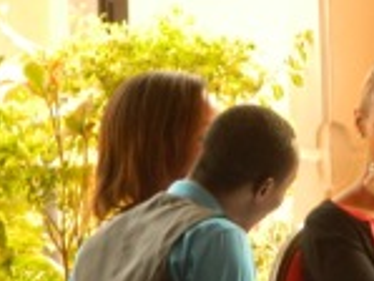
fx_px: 4877
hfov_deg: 4.4
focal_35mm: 451
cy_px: 276
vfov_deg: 3.3
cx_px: 474
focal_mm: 27
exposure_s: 1/60
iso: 200
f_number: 4.9
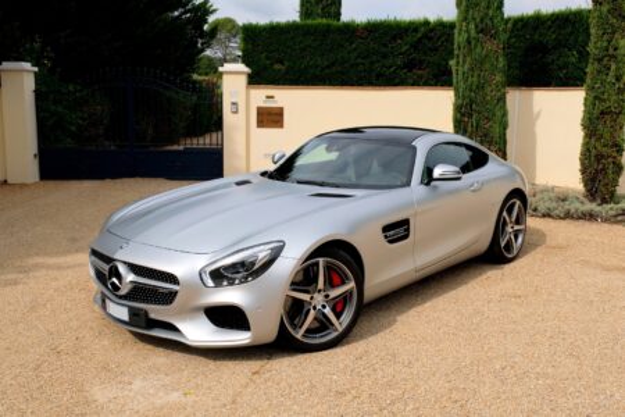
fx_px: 521
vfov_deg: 43.6
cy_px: 208
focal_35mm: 30
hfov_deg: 61.9
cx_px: 312
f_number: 8
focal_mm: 20
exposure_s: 1/850
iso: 400
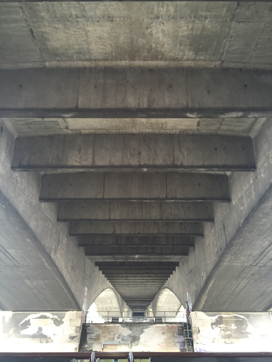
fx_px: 304
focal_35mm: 29
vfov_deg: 61.7
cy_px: 181
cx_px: 136
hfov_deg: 48.2
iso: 64
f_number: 2.2
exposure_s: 1/33
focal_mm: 4.15
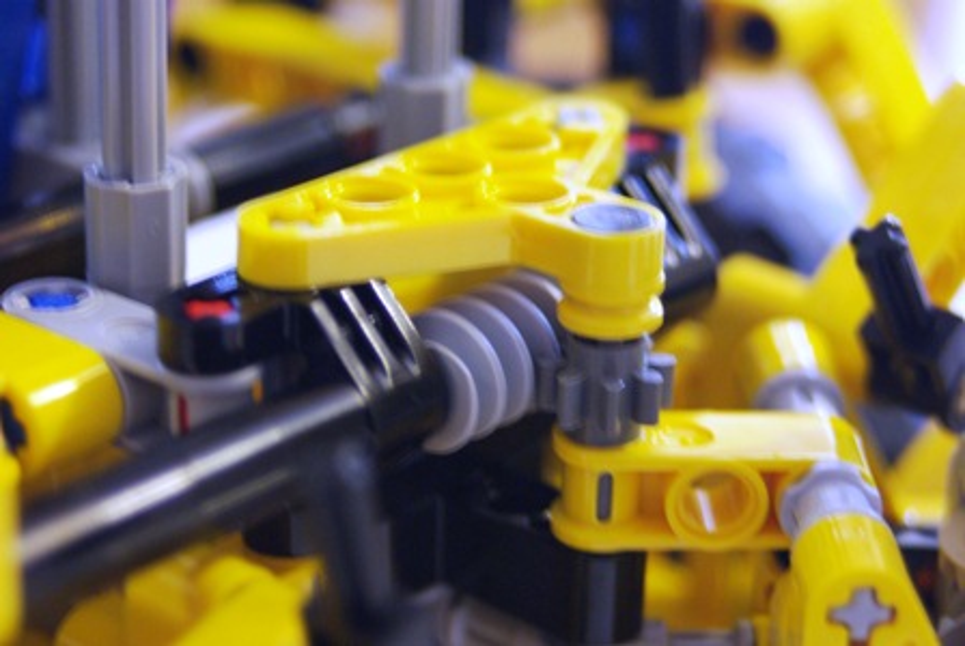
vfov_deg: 11.5
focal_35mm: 120
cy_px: 323
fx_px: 3221
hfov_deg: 17.0
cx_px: 482
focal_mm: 80
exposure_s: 1/3.33
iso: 320
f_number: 5.6
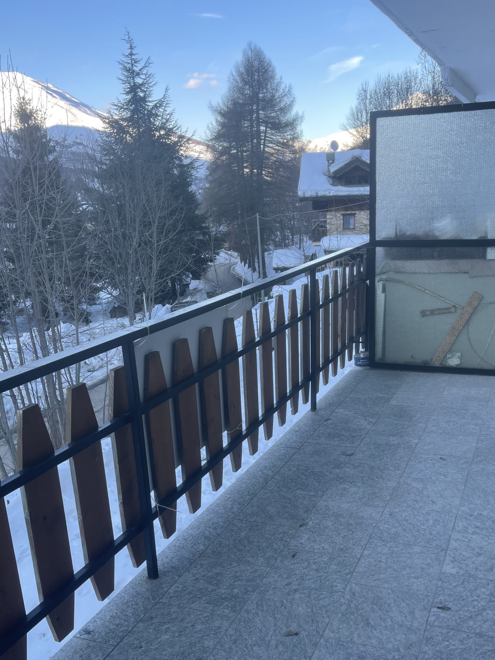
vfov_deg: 56.4
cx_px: 292
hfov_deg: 44.0
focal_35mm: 32
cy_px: 397
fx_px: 610
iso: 32
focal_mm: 5.1
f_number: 1.6
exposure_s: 1/246
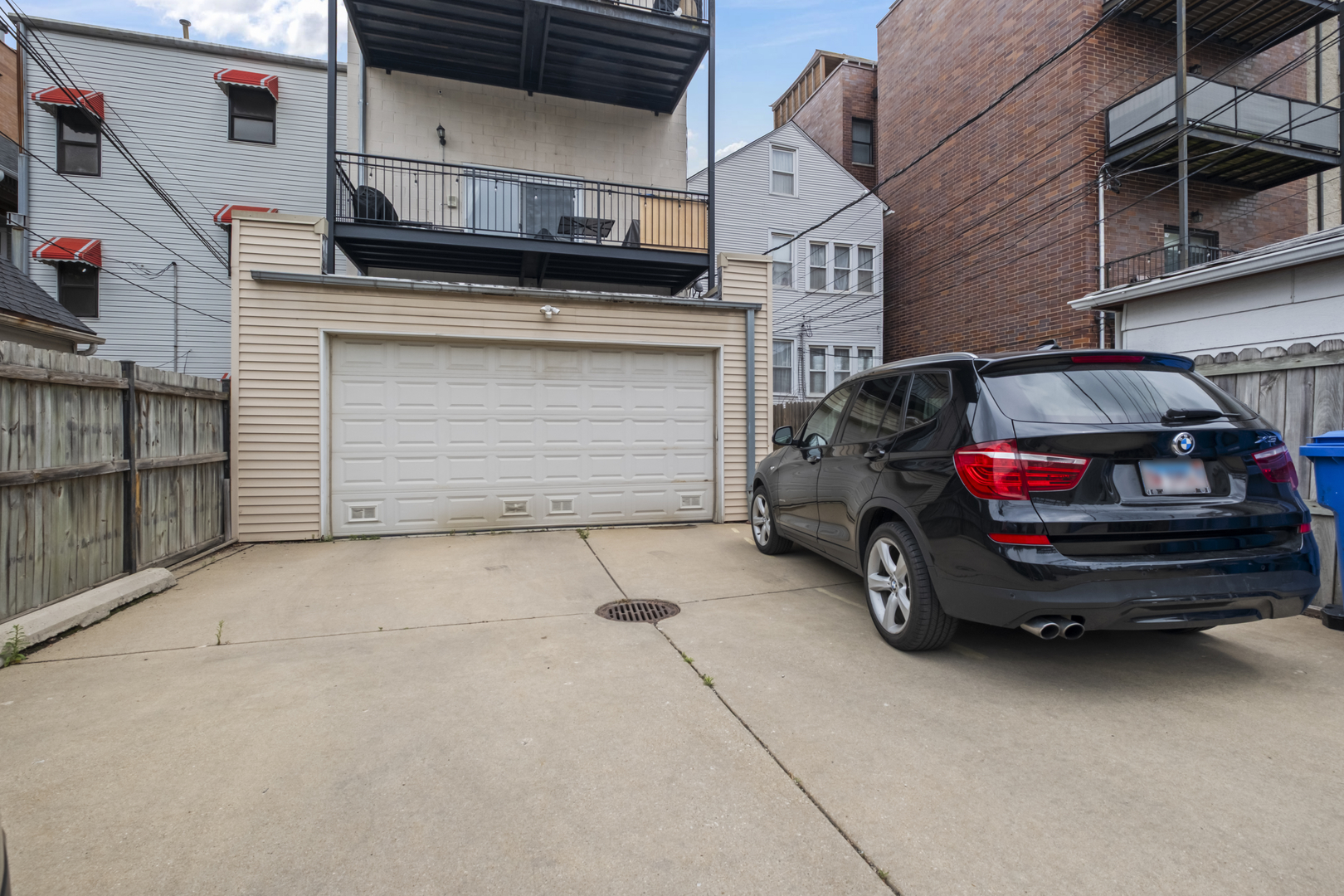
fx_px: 560
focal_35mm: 15
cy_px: 448
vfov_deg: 77.3
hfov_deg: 100.4
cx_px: 672
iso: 320
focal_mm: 10
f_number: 9
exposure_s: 1/75
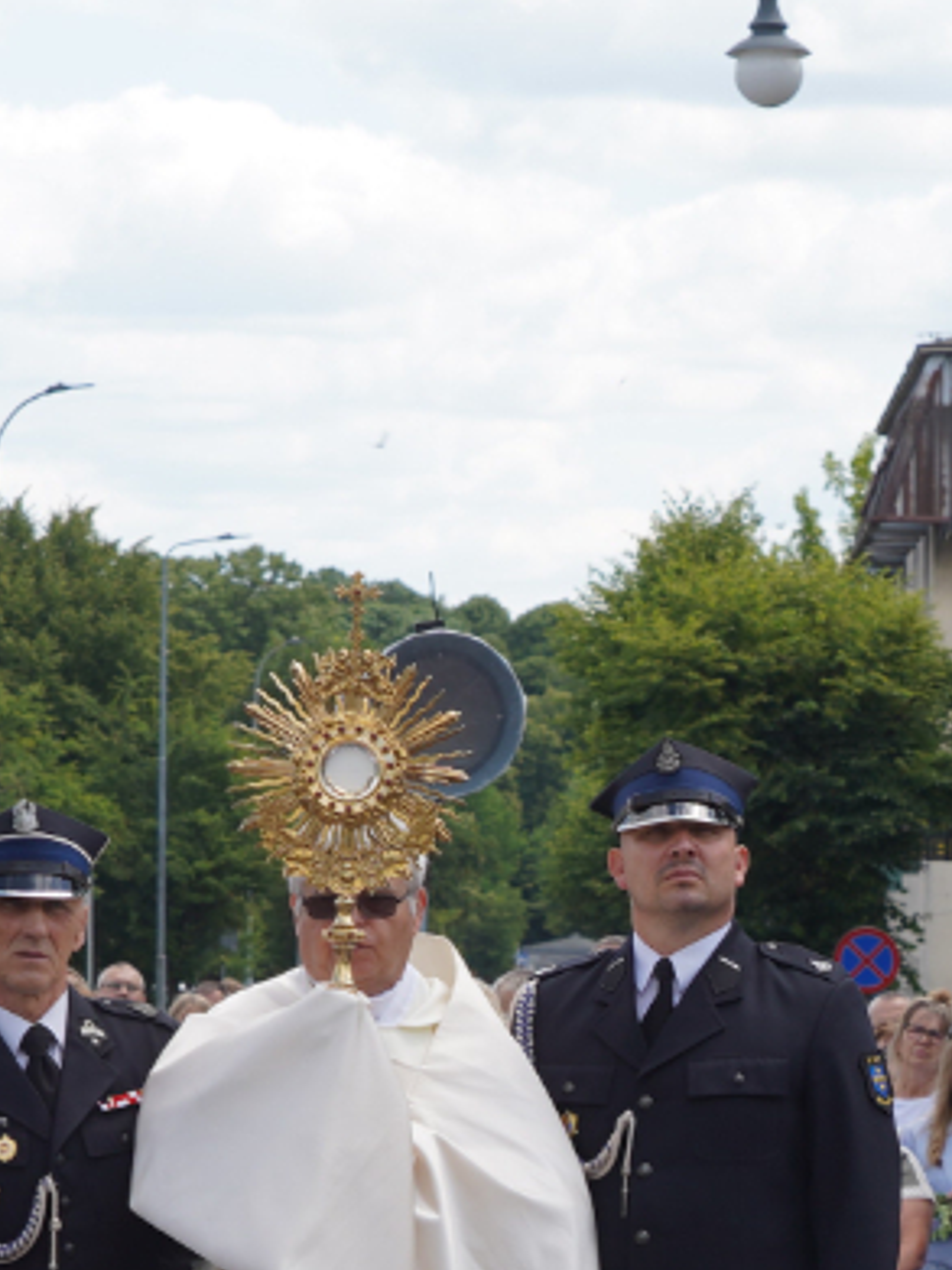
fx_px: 7741
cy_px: 1350
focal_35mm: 211
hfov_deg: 7.0
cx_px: 715
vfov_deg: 9.3
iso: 100
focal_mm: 66
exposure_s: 1/160
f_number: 8
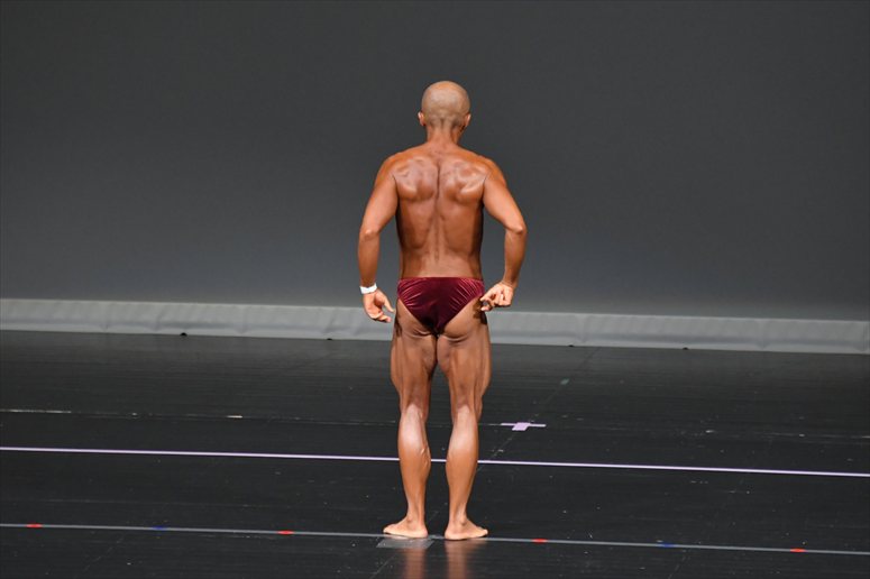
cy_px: 290
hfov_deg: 6.0
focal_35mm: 345
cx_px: 435
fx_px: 8334
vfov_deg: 4.0
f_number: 5.6
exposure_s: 1/400
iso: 4000
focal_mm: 230
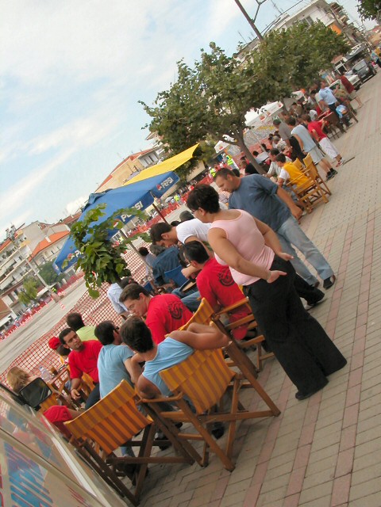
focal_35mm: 37
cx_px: 190
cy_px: 254
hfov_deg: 38.7
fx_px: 543
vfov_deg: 50.1
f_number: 4.5
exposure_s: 1/324
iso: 100
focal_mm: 5.6
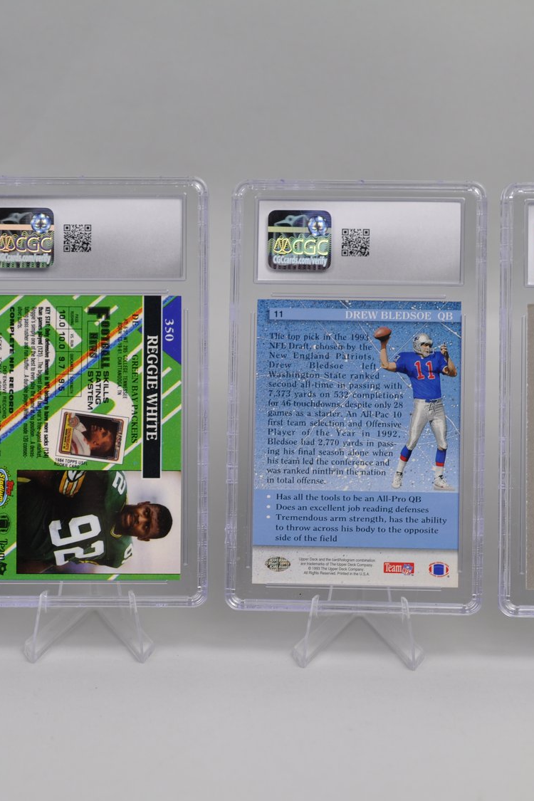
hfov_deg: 15.0
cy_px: 398
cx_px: 218
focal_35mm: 91
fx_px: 2025
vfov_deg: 22.4
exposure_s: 1/80
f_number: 4.5
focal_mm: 40
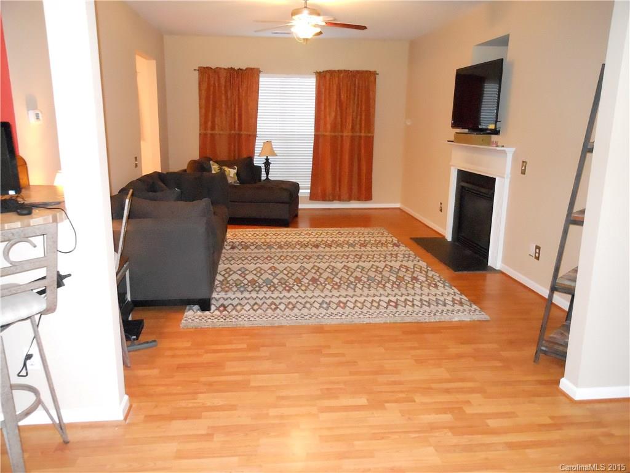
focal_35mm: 28
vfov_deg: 49.7
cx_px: 315
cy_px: 236
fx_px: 510
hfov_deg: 63.4
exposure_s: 1/25
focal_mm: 5
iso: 1250
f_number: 3.7
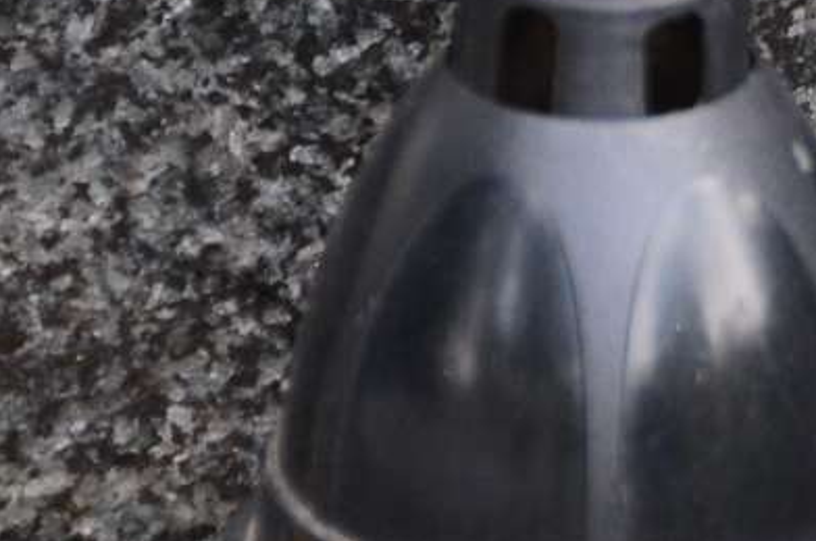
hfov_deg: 1.7
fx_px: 27879
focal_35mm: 1232
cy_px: -481
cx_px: 1659
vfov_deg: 1.1
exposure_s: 1/60
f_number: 7.1
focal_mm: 150
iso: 250
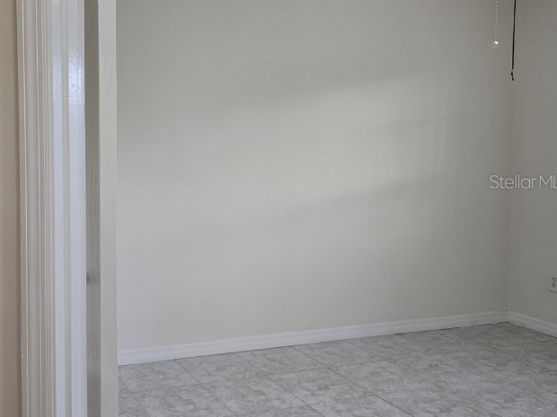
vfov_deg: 37.7
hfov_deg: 46.5
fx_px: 611
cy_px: 181
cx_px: 114
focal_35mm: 38
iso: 200
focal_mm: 6.3
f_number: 1.7
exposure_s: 1/120
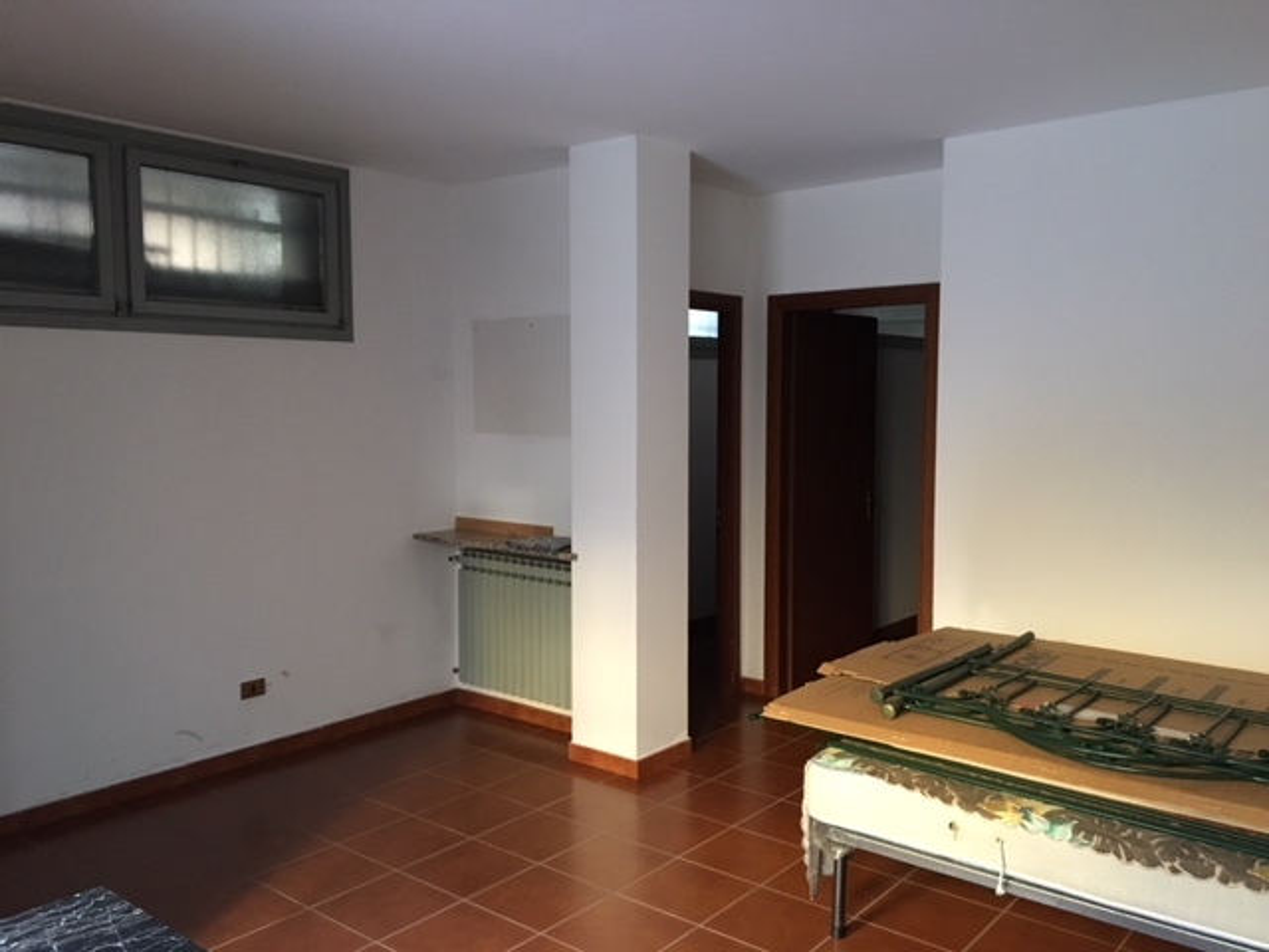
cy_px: 476
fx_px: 1063
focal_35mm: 29
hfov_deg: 61.7
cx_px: 634
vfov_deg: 48.2
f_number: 2.2
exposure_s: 1/33
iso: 200
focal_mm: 4.15
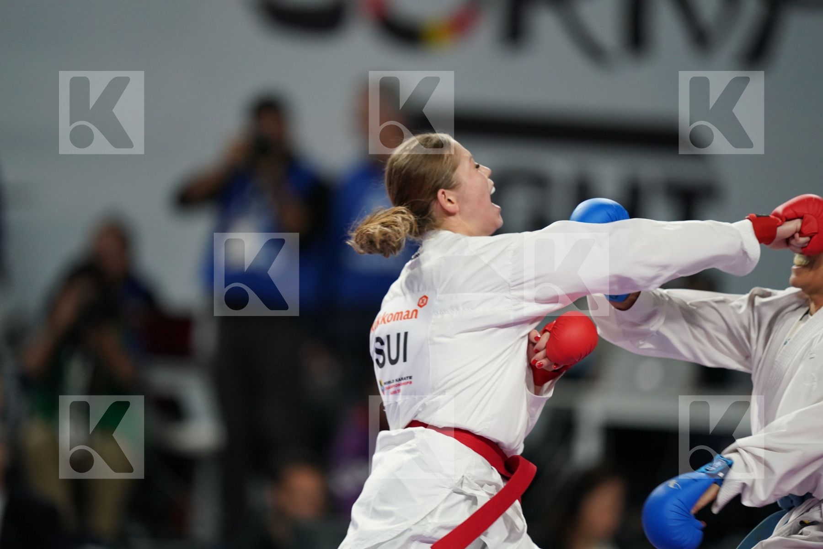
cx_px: 412
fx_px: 9144
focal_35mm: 400
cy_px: 274
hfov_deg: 5.2
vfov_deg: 3.4
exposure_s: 1/1000
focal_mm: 400
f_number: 2.8
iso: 2000
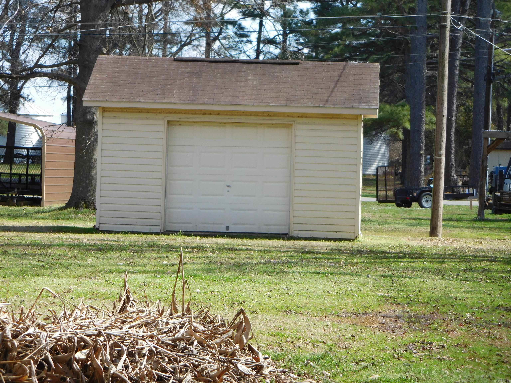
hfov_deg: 14.1
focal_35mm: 140
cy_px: 192
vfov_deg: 10.6
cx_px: 256
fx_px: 2067
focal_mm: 25
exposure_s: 1/320
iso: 125
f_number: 5.1
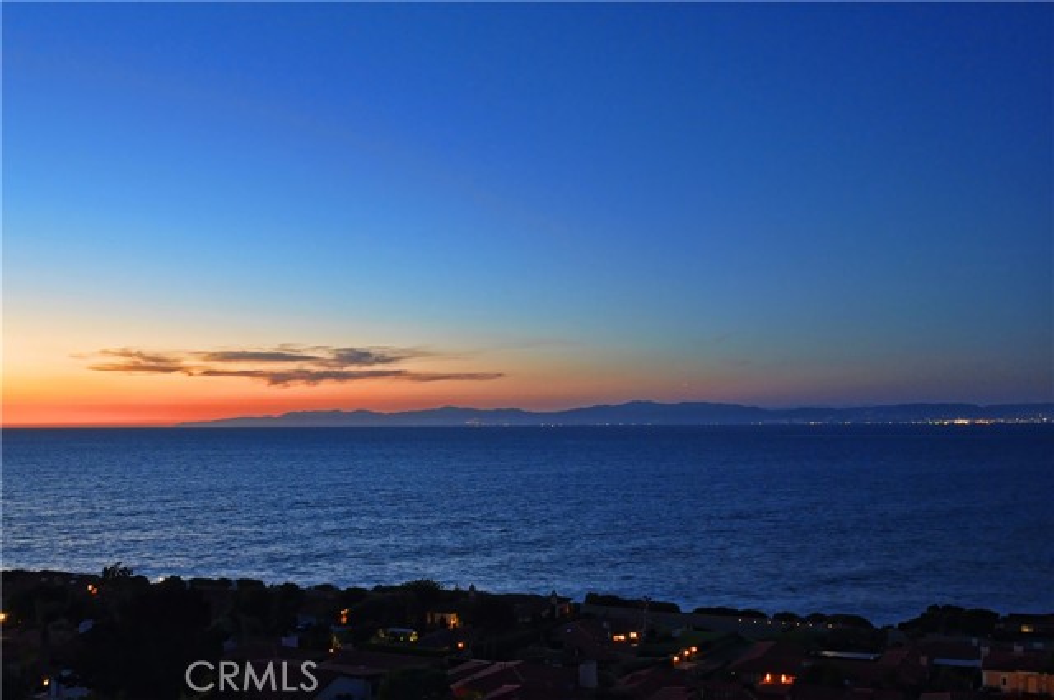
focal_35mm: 36
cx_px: 527
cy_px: 350
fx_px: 1053
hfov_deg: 53.2
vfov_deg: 36.8
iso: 560
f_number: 10
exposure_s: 3
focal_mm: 24
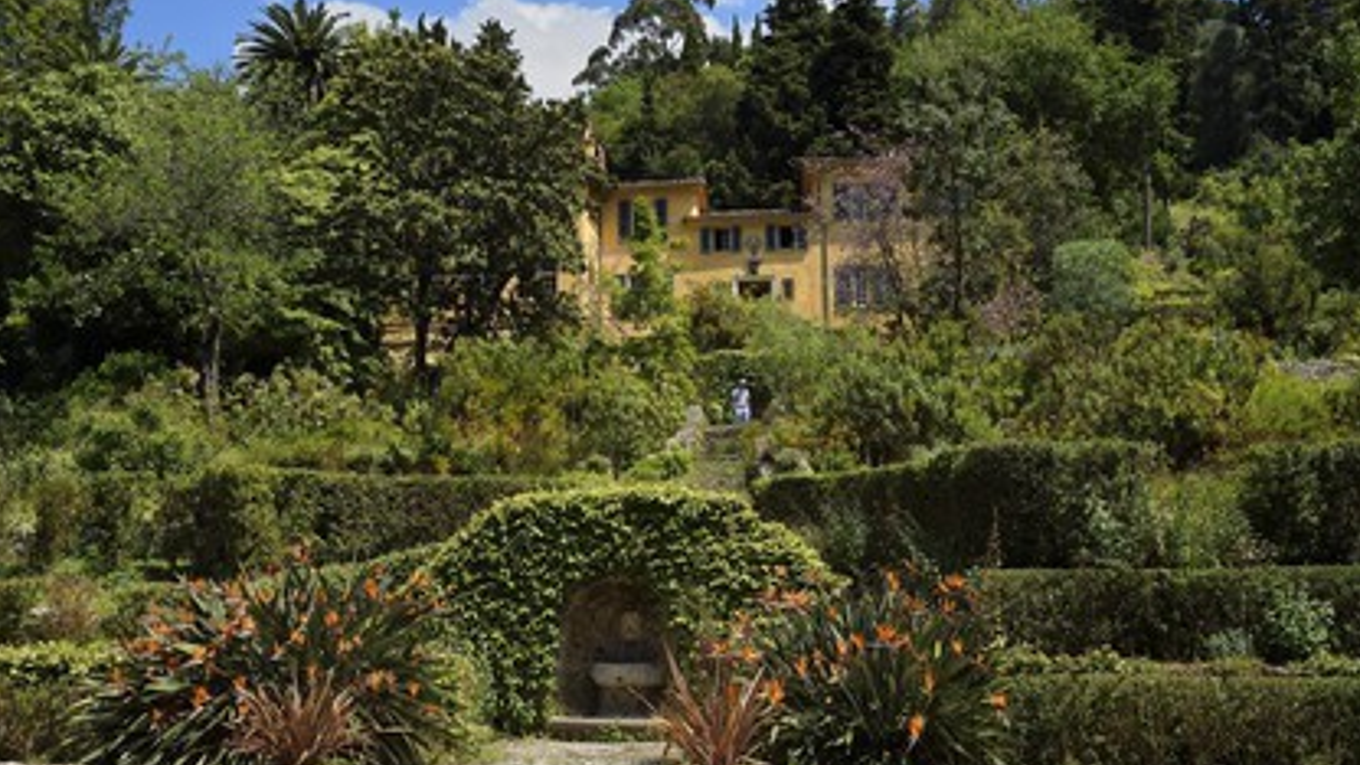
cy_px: 386
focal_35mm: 36
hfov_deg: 55.3
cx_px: 680
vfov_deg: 32.8
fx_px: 1298
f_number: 9
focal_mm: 34
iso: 200
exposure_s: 1/250
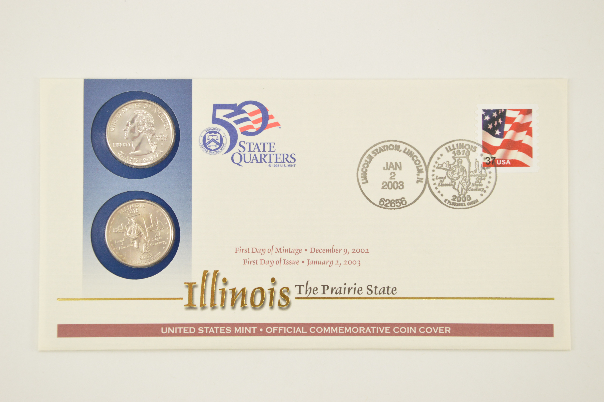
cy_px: 201
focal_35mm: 87
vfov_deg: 15.7
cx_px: 302
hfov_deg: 23.4
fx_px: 1458
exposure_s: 1/125
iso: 800
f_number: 7.1
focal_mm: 58
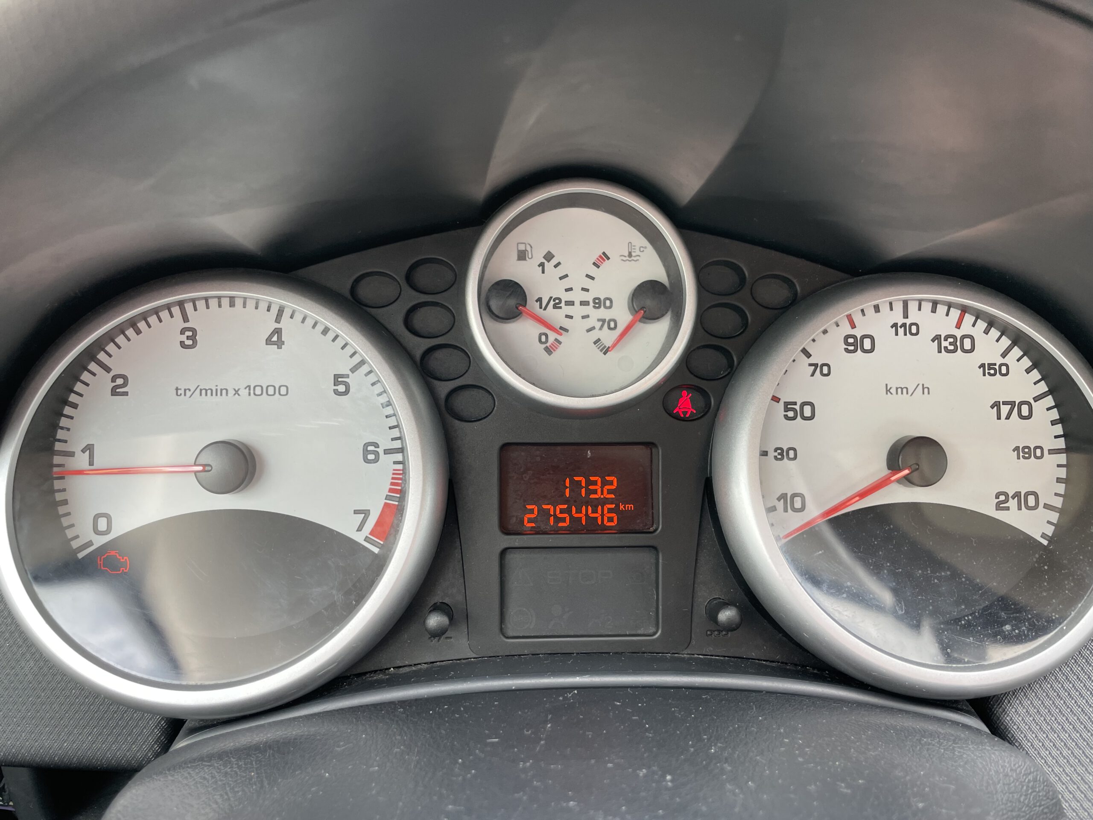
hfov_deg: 67.3
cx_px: 546
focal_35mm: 26
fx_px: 821
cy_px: 410
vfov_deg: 53.1
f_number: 1.6
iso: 80
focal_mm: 4.2
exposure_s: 1/121
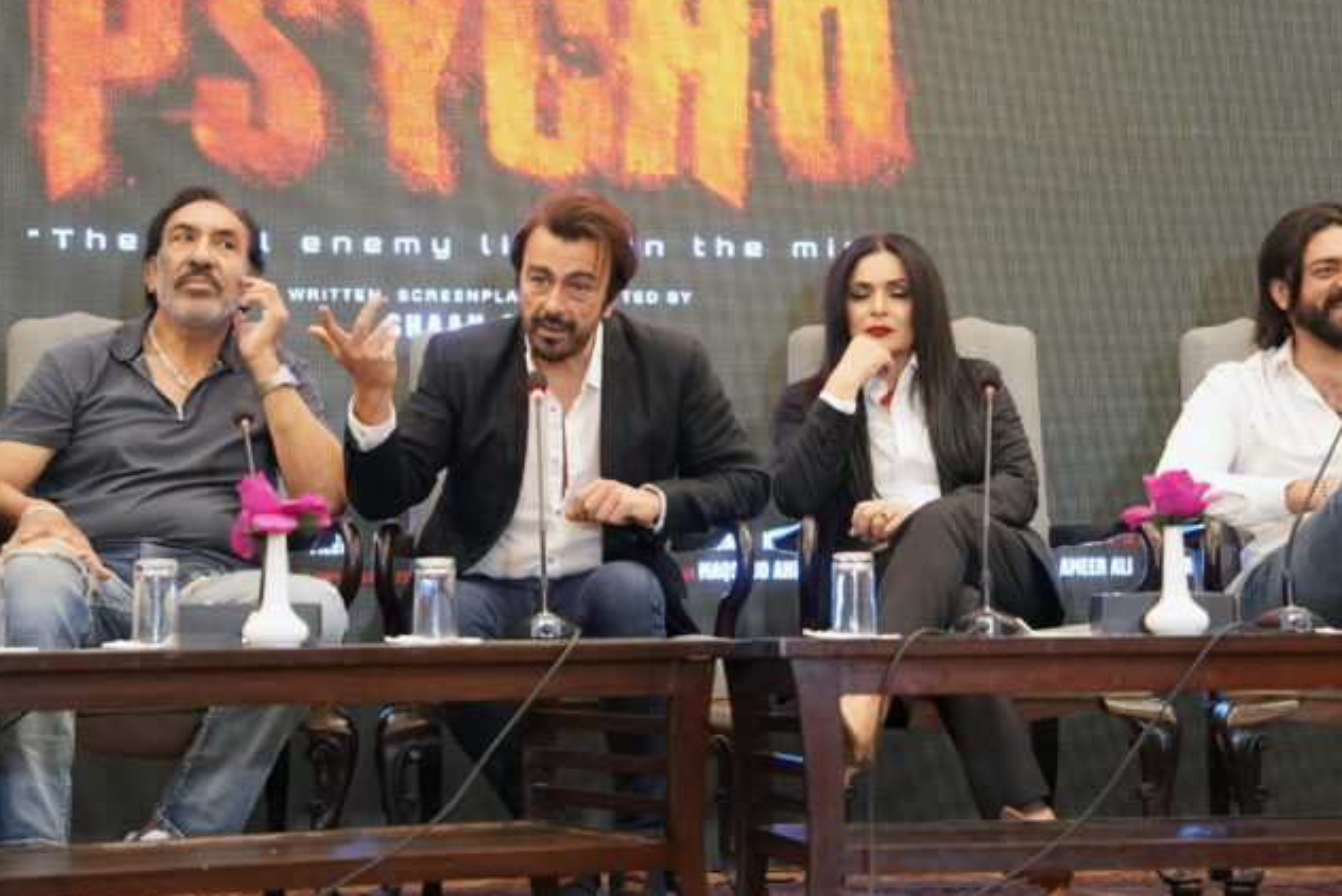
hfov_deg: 23.9
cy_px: 379
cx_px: 701
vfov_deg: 16.1
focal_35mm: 85
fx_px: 3170
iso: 6400
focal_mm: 70
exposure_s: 1/160
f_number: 2.8
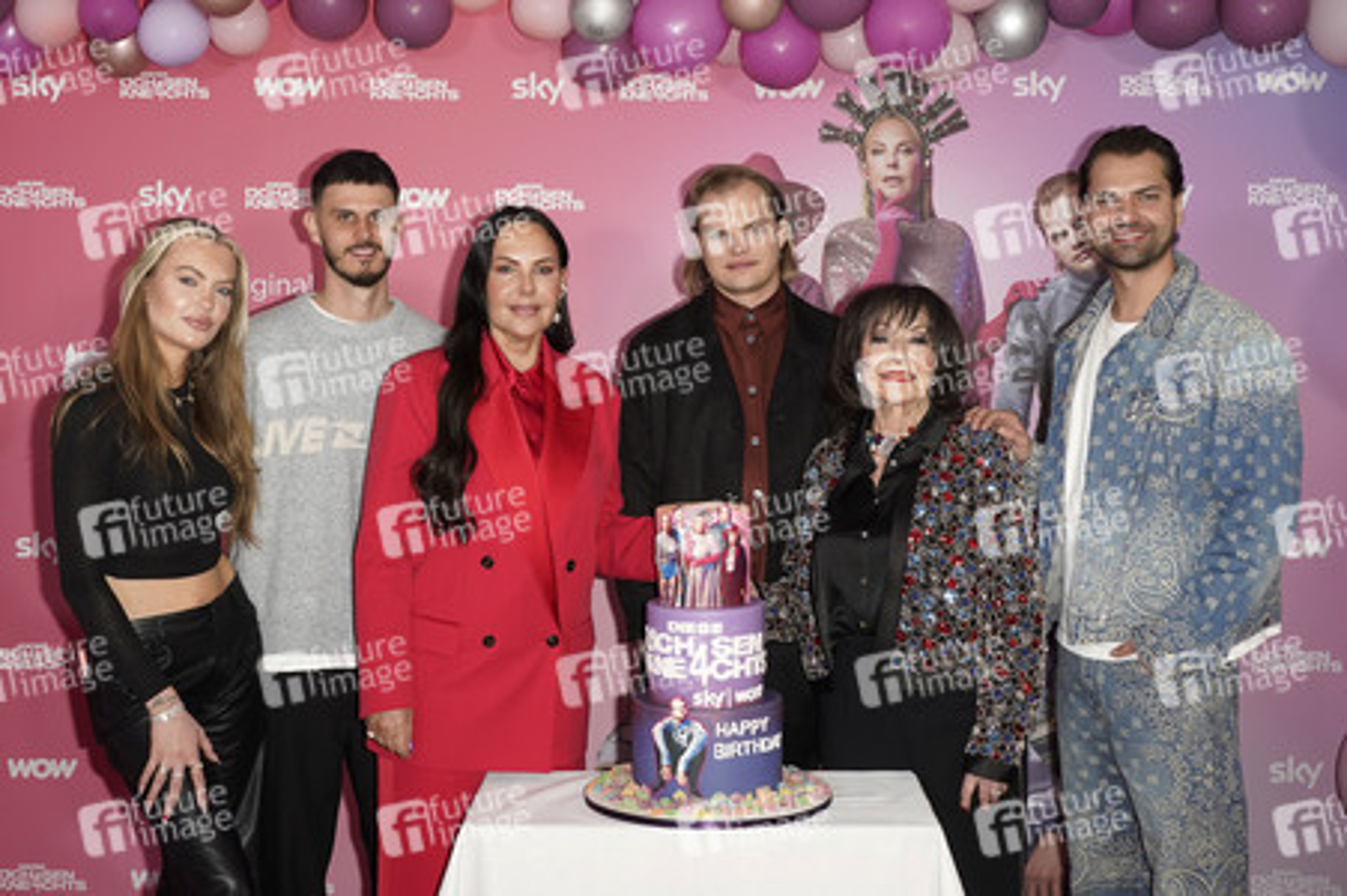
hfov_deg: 47.4
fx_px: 1533
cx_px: 674
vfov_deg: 32.6
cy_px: 448
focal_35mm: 41
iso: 640
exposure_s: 1/160
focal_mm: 41
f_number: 6.3
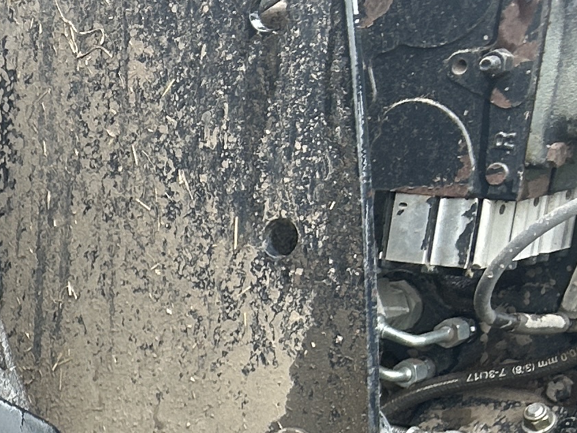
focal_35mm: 124
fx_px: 2067
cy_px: 788
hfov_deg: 13.0
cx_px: -699
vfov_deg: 11.1
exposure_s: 1/121
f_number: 1.5
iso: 40
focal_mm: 5.7
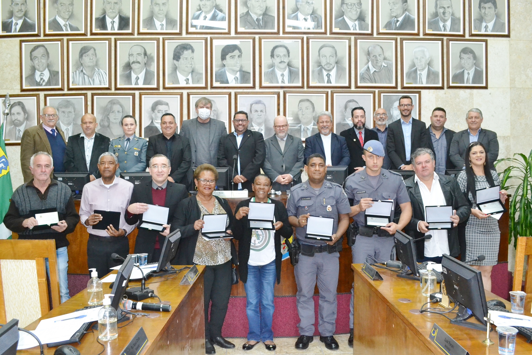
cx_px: 266
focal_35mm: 30
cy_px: 178
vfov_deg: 43.6
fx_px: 443
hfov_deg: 61.9
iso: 3200
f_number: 7.1
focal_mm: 20
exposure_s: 1/60
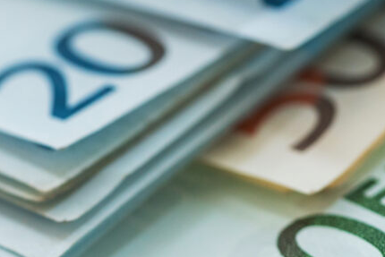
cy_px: 283
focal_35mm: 268
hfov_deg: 7.7
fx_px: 2867
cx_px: 78
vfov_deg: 5.1
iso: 1000
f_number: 4.5
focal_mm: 90
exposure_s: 1/160
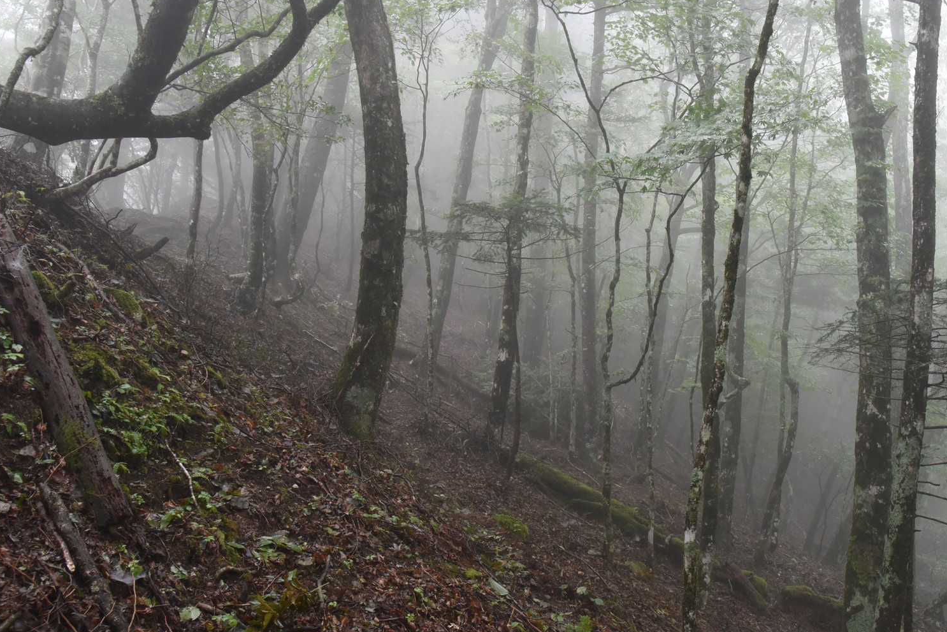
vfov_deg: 42.3
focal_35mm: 31
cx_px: 573
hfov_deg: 59.7
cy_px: 341
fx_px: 815
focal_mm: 24
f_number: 8
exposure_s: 1/60
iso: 2500
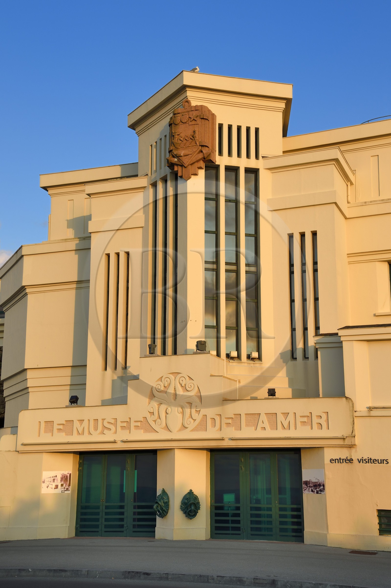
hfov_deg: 27.0
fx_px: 815
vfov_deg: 39.6
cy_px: 294
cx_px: 196
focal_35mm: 50
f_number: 9
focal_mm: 50
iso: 200
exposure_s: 1/160
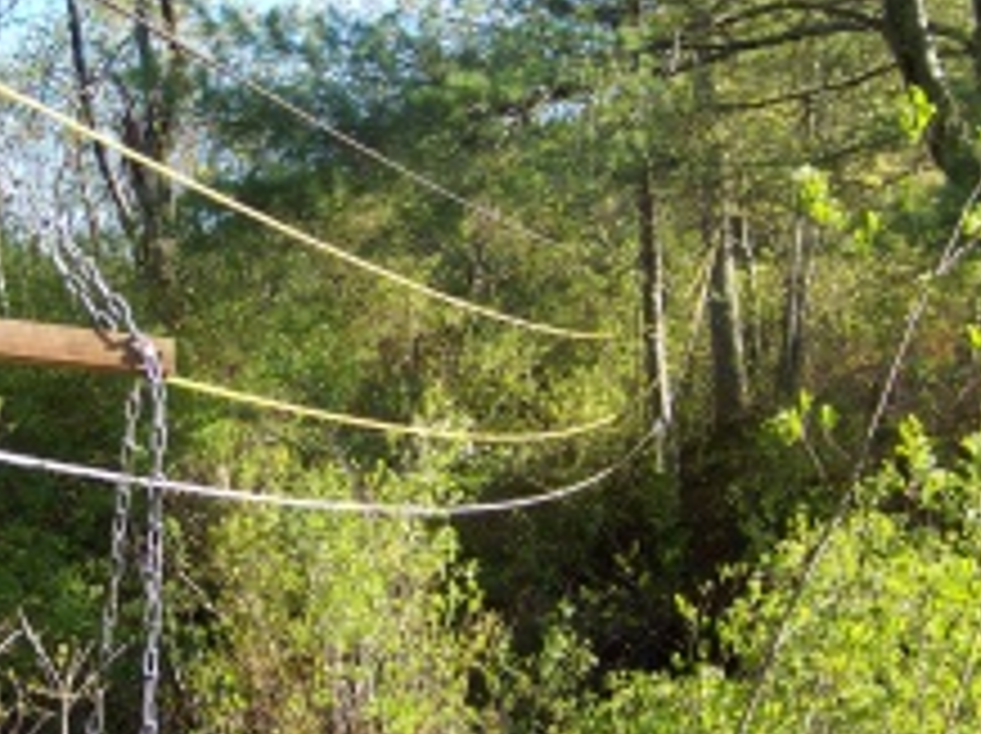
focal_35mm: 63
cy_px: 396
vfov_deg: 23.2
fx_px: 1783
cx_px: 371
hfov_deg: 30.6
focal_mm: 5.85
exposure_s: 1/250
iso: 65
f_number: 2.8
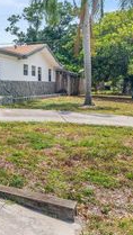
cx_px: -37
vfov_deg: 44.9
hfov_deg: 23.6
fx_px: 281
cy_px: 81
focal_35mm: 45
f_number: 8
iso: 200
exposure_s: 1/500
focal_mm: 18
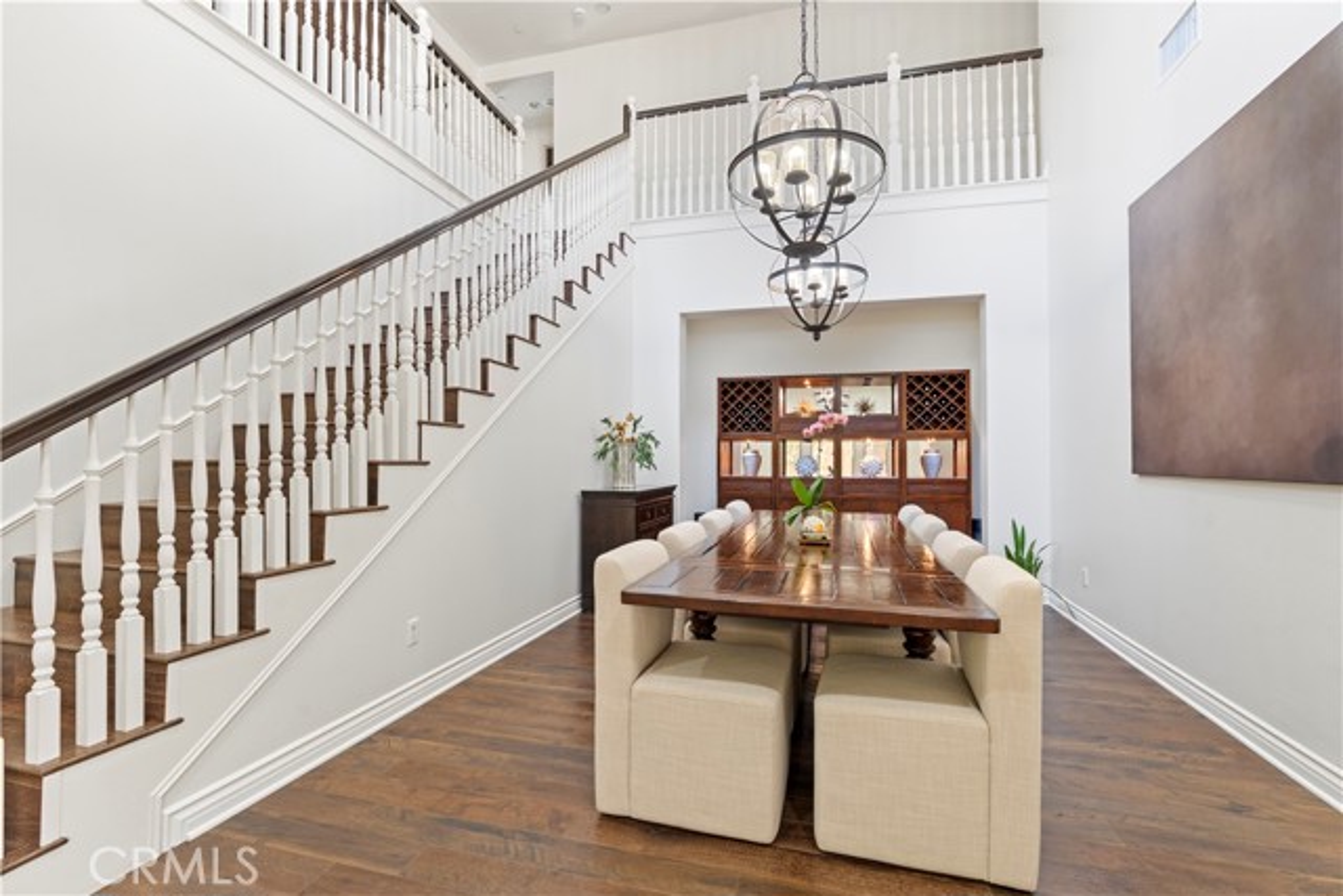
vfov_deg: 73.8
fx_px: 597
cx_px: 672
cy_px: 448
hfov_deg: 96.7
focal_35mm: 16
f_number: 8
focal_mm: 16
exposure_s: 1/1.67
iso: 250
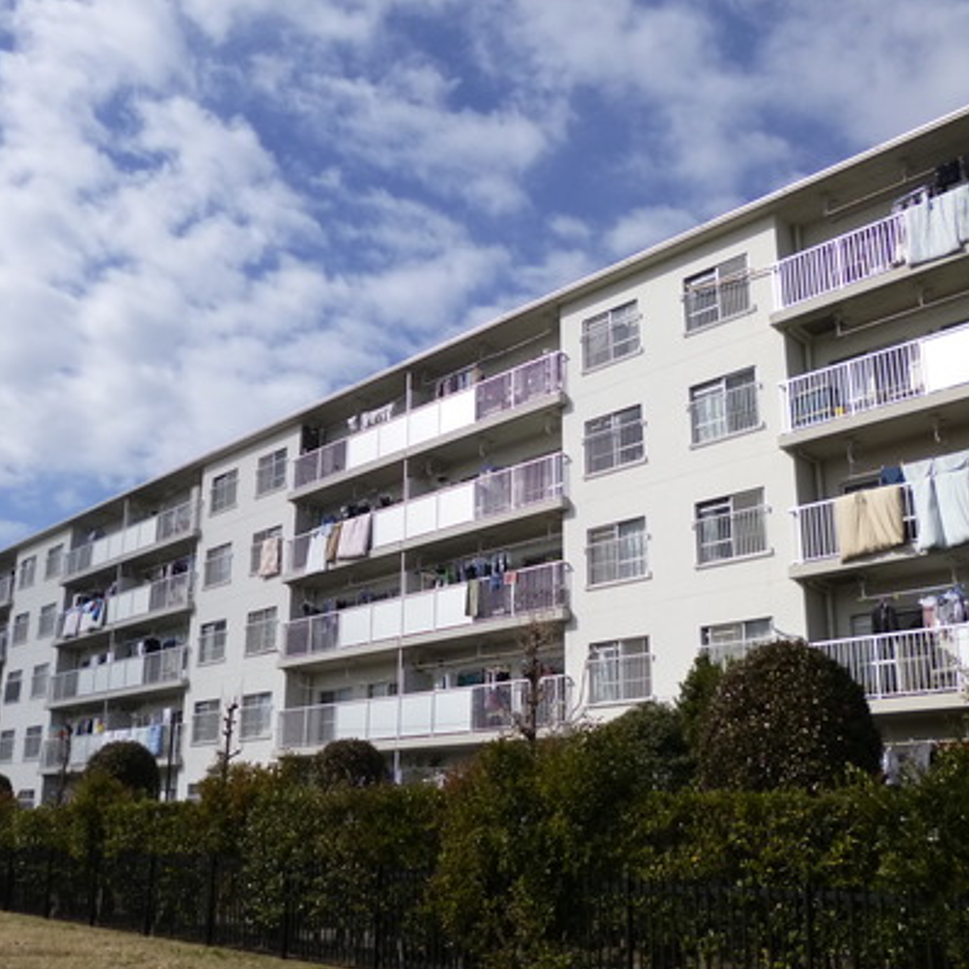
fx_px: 1013
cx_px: 448
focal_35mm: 32
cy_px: 543
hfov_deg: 51.1
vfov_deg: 51.0
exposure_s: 1/200
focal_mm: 4.3
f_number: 9
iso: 160
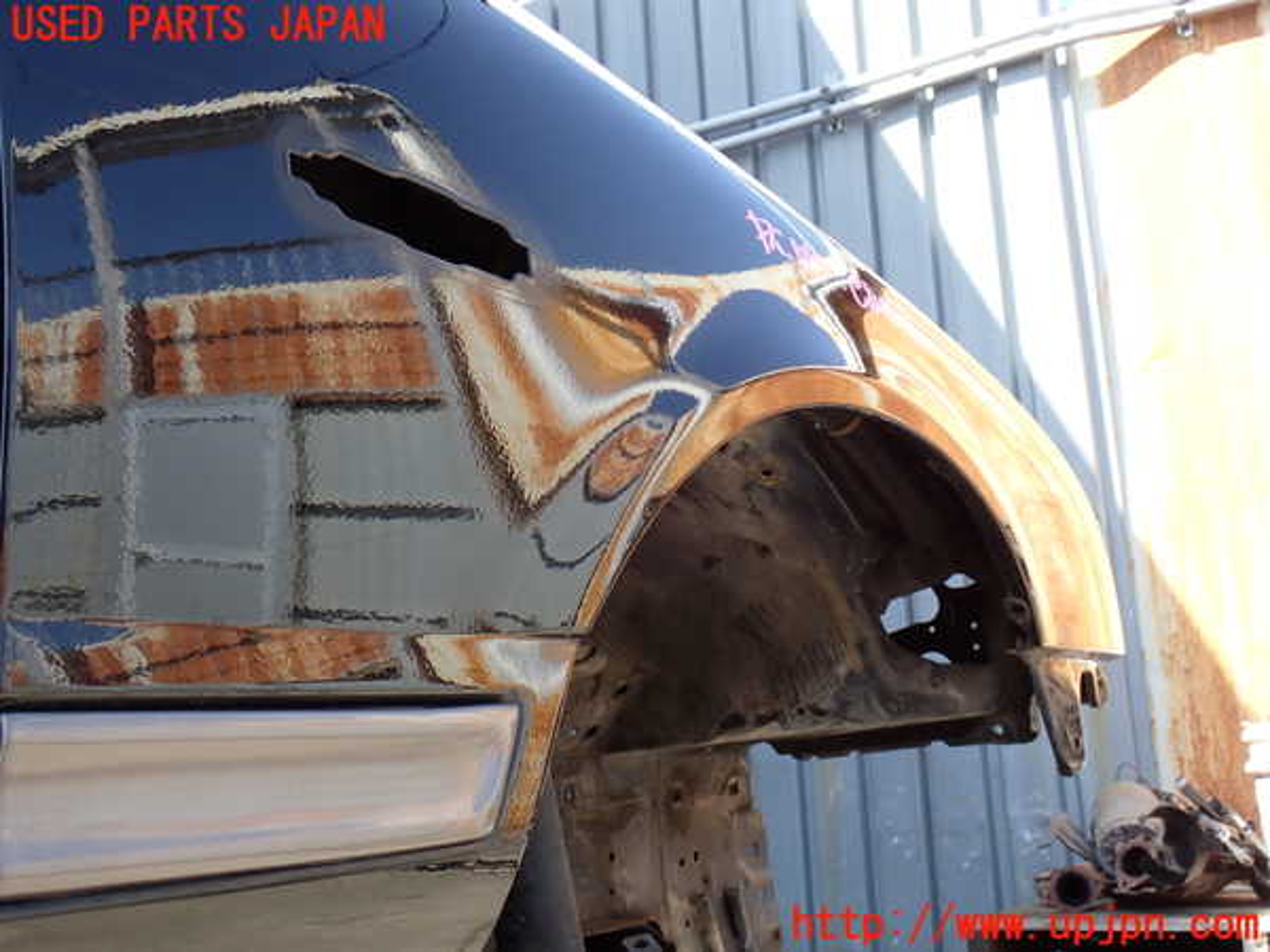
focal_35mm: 41
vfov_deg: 35.1
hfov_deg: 45.8
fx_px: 1504
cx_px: 635
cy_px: 476
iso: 100
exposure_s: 1/125
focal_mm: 7.31
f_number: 4
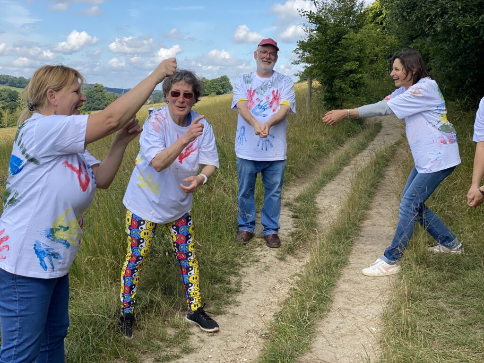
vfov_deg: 28.0
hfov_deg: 36.8
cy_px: 182
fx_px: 727
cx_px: 242
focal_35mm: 52
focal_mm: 6
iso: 20
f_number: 2
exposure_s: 1/1142
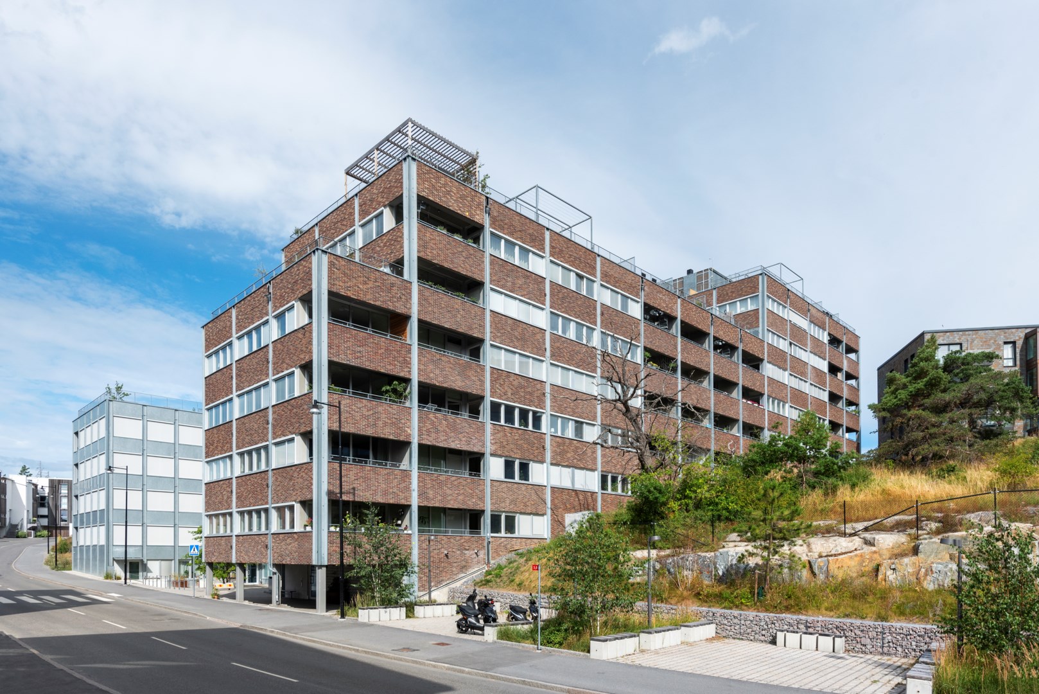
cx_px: 520
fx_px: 606
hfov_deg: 81.2
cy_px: 347
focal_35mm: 21
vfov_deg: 59.5
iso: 250
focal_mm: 21
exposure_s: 1/640
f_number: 11
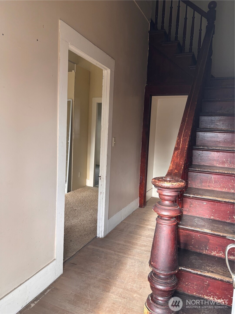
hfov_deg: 53.1
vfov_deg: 67.3
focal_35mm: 26
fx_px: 235
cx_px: 118
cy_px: 157
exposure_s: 1/121
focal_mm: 5.96
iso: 80
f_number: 1.6
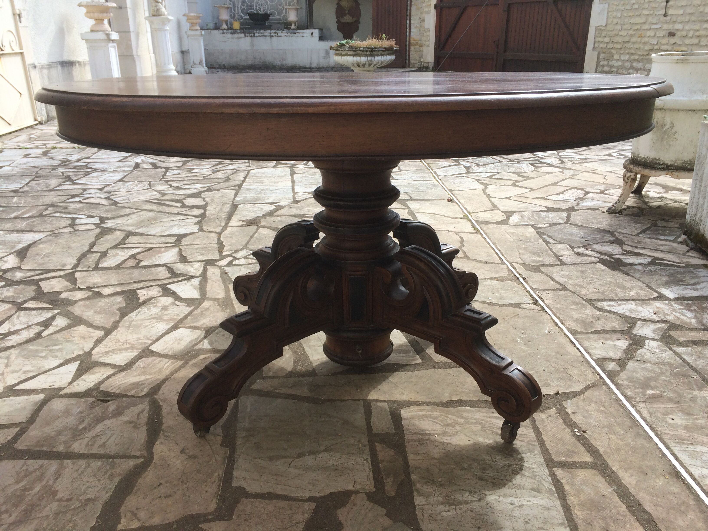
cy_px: 266
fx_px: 593
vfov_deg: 48.2
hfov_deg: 61.7
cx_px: 354
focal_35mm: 29
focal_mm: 4.15
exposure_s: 1/760
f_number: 2.2
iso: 32
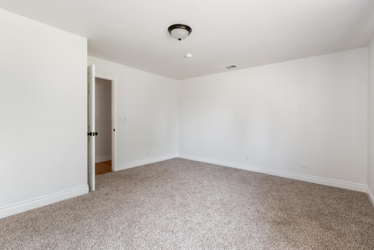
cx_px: 187
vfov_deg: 72.1
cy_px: 125
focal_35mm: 16
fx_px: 171
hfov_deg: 95.0
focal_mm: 11
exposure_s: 1.3
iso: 100
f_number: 8
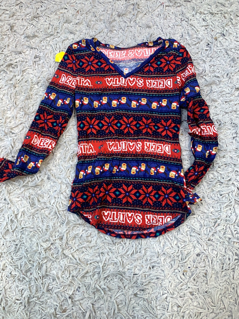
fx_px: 239
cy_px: 160
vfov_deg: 67.3
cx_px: 120
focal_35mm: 26
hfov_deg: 53.1
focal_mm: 4.25
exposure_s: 1/100
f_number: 1.8
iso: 80
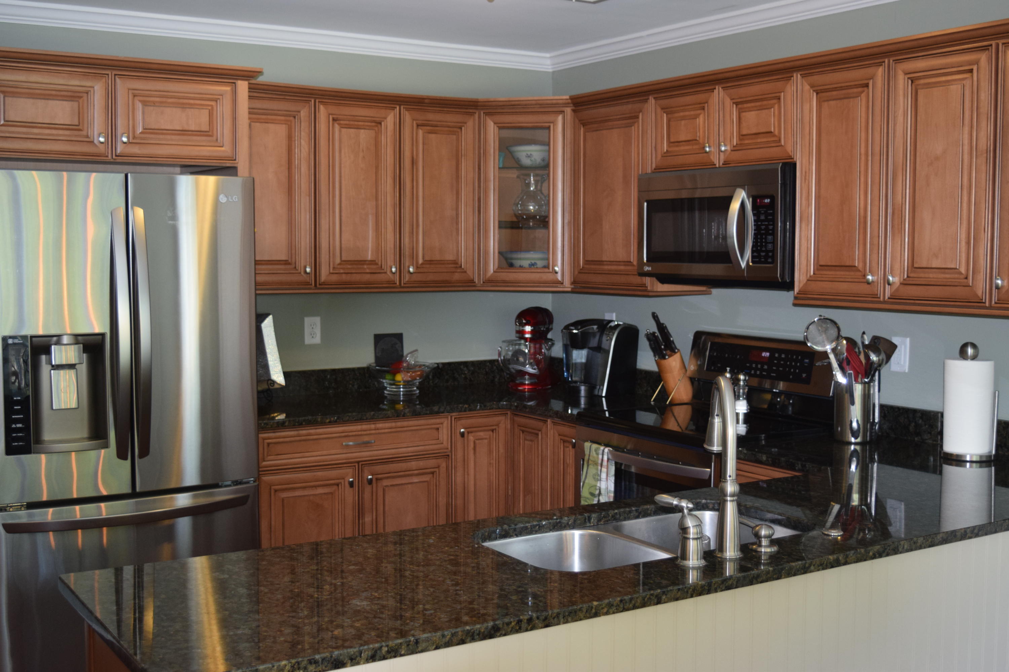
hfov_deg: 45.0
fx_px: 1219
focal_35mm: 44
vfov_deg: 30.8
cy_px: 336
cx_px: 504
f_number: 4.5
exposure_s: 1/80
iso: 800
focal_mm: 29
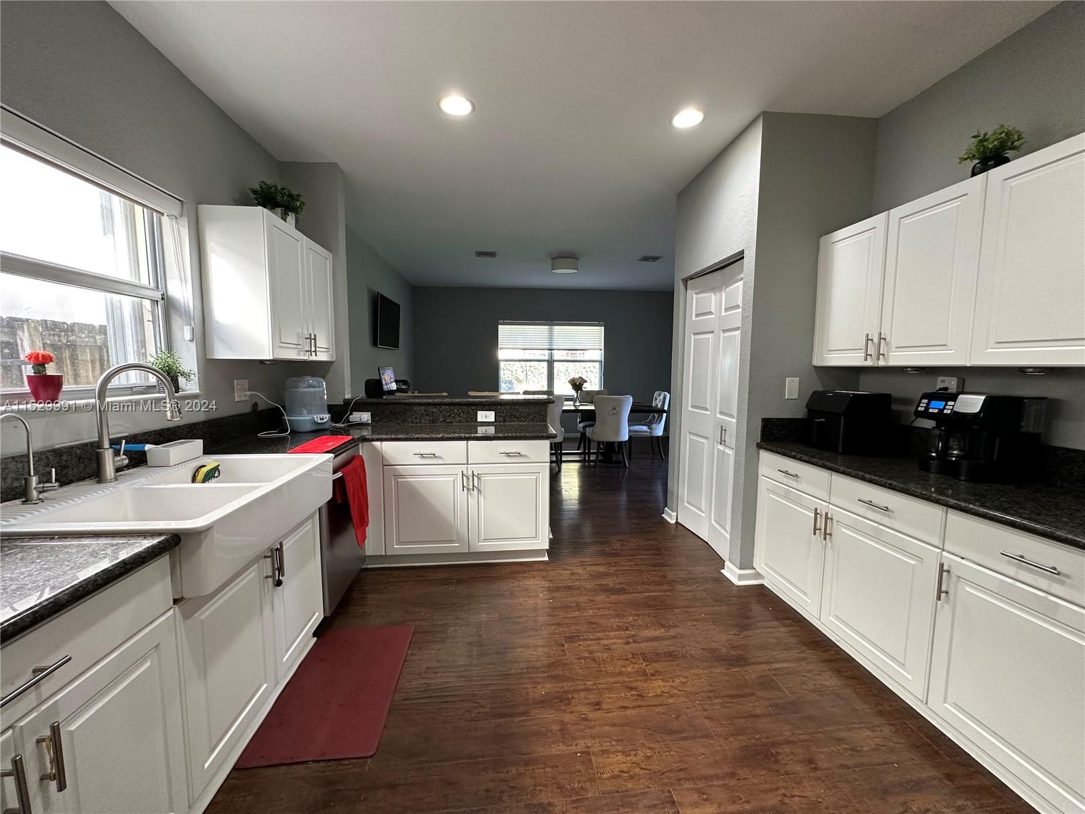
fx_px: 439
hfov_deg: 102.1
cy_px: 407
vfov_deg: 85.7
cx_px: 542
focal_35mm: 14
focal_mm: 2.22
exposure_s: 1/60
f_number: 2.2
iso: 160
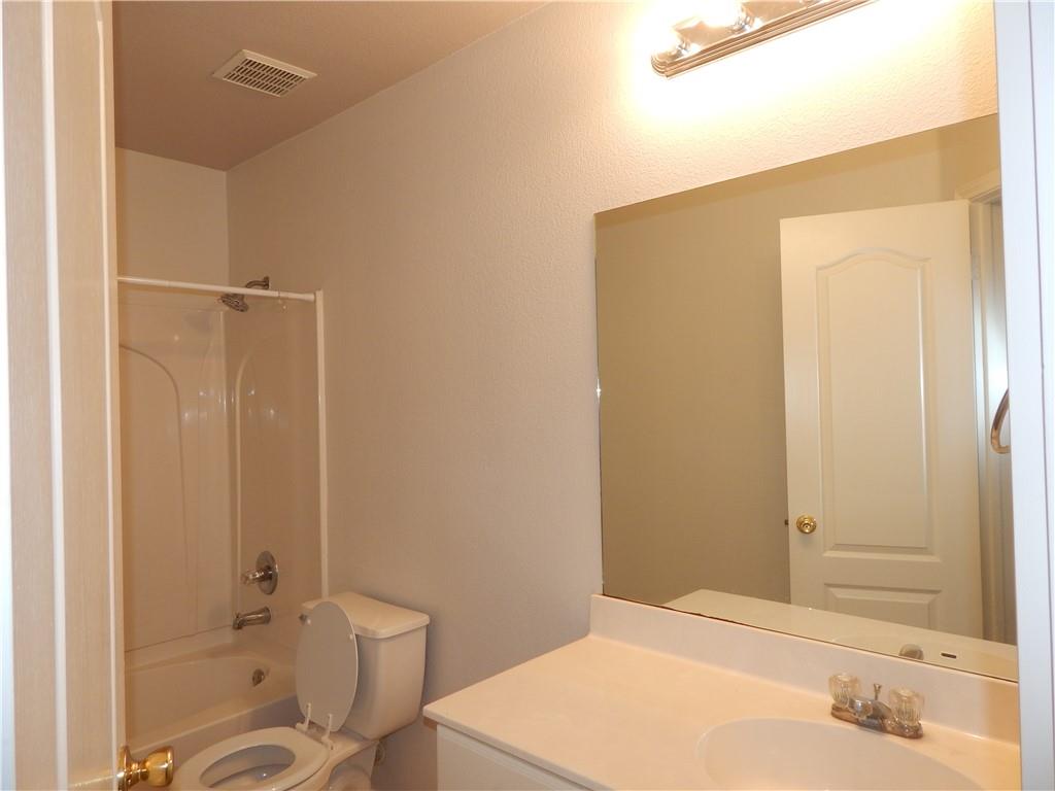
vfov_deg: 61.1
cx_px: 528
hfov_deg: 76.4
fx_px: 670
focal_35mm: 22
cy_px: 396
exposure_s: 1/100
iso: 125
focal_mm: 4
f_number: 3
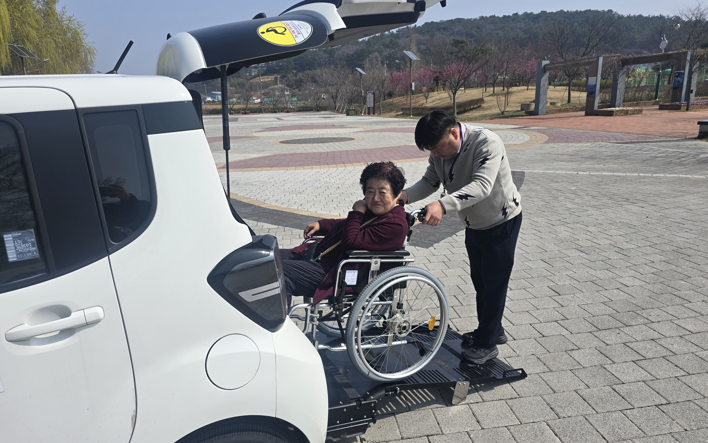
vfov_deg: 49.3
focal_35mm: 25
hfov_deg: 72.5
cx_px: 356
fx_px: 482
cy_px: 227
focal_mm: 6.3
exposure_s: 1/1053
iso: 12
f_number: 1.7
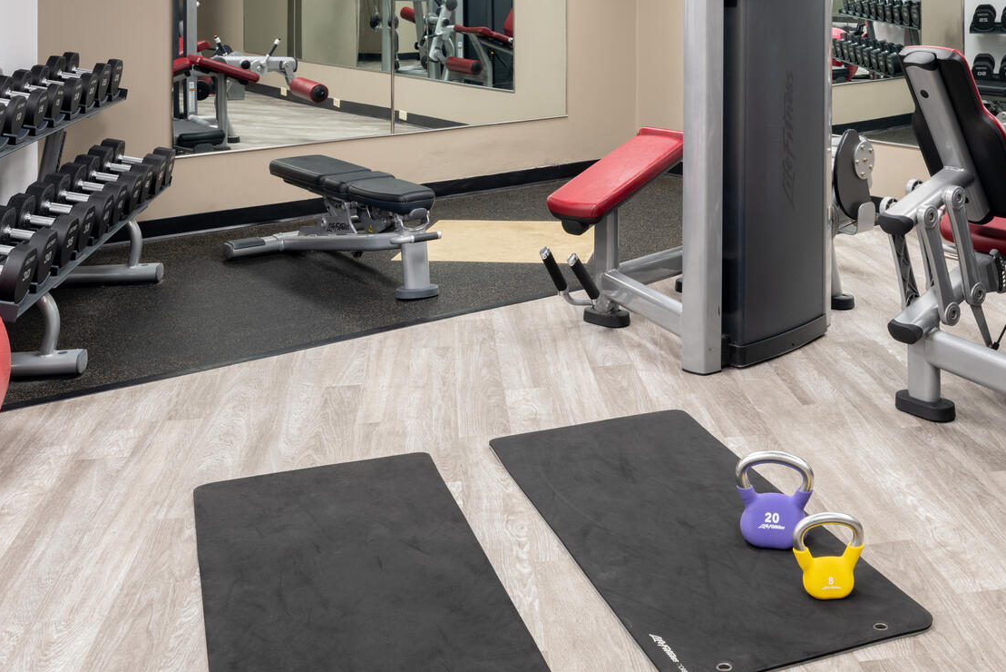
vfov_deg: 29.3
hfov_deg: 42.7
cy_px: 156
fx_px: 1258
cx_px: 706
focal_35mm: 45
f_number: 16
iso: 200
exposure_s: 10
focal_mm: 30
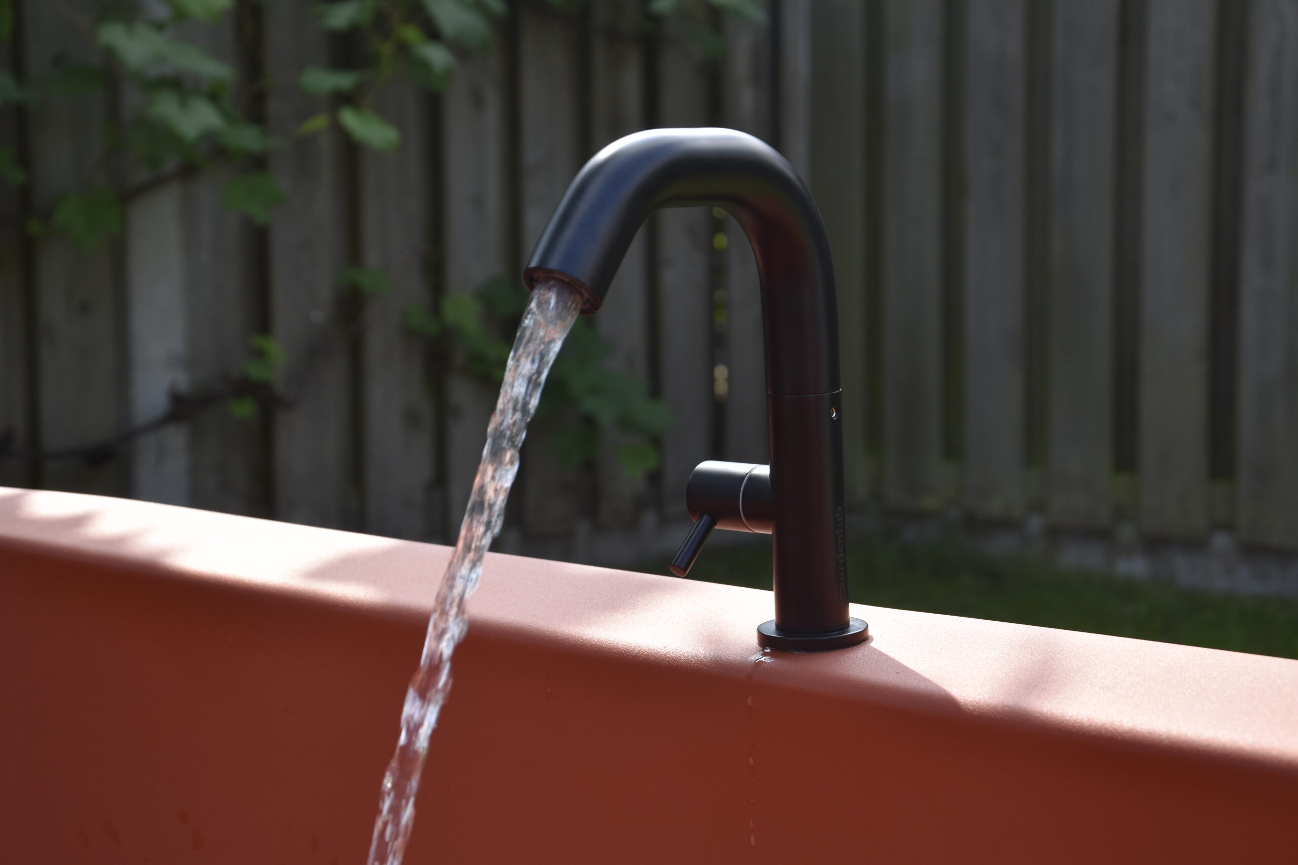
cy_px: 432
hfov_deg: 31.9
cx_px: 649
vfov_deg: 21.6
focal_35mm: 63
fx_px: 2271
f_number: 6.3
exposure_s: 1/250
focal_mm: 42
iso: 200
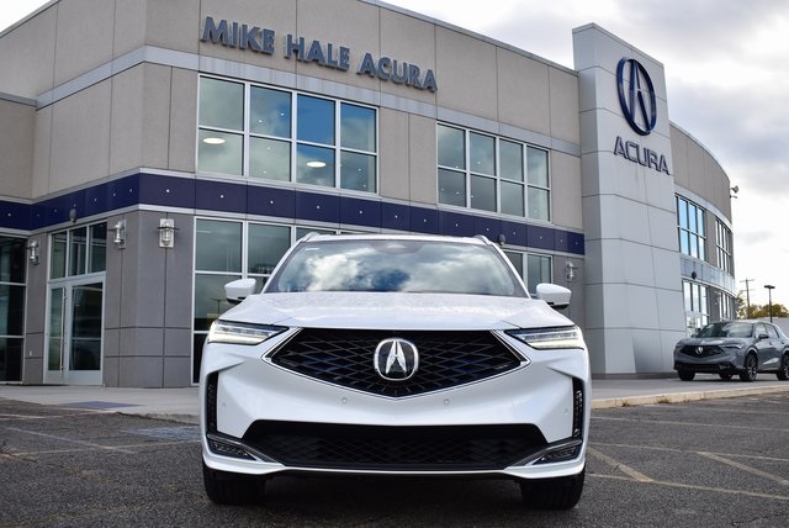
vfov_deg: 34.3
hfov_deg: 49.5
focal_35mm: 39
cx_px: 394
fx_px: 856
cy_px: 264
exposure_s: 1/160
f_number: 6.3
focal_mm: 26
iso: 100
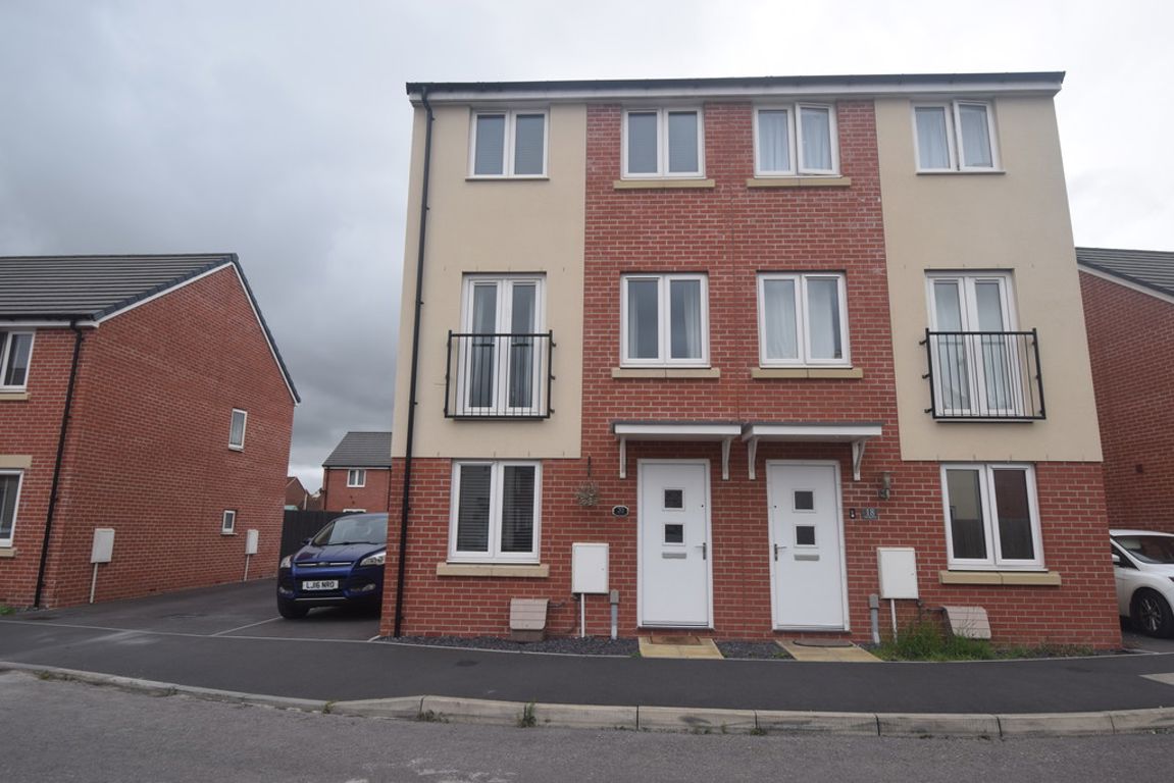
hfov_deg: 81.2
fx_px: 685
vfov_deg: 59.5
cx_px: 587
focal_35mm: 21
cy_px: 392
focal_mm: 14
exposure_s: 1/250
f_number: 8
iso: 200
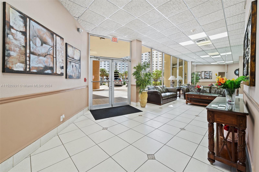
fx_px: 101
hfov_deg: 104.3
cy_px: 86
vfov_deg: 81.1
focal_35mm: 14
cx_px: 130
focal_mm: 14
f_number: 8
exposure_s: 1/15
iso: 200
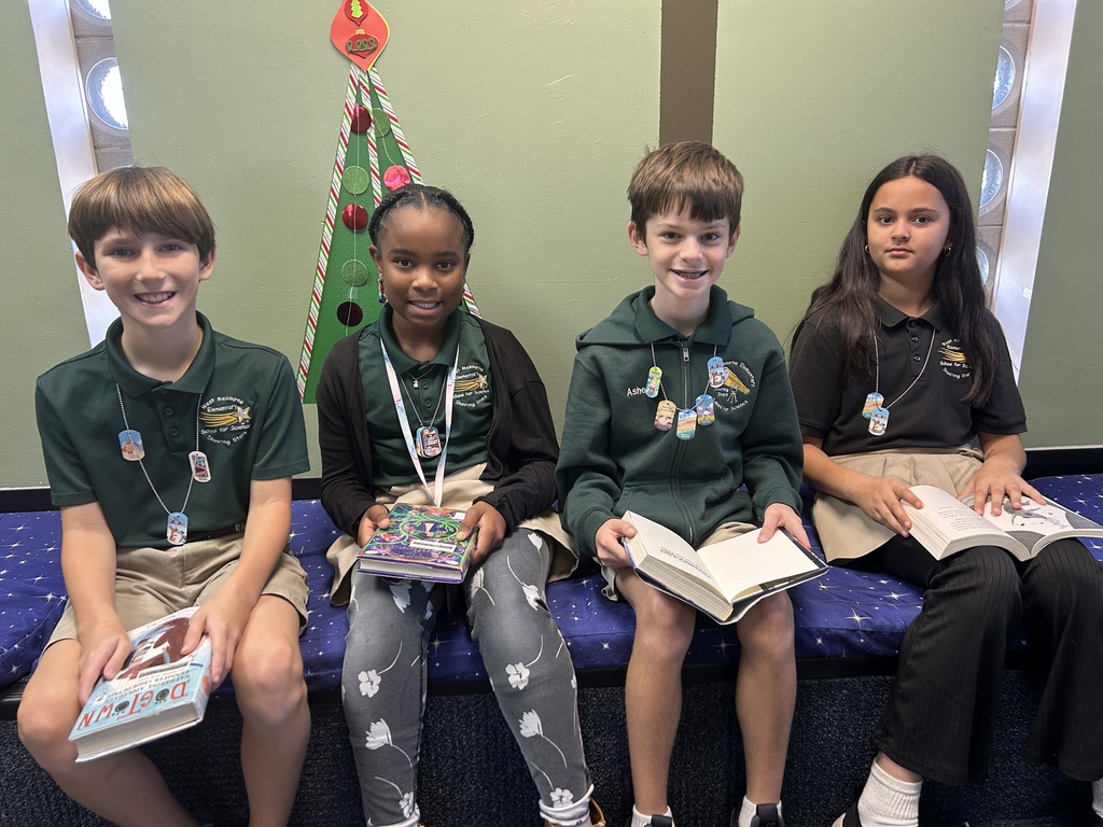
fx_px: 828
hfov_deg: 67.3
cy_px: 414
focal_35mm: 26
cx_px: 552
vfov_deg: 53.1
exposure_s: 1/60
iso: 125
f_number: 1.5
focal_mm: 5.7
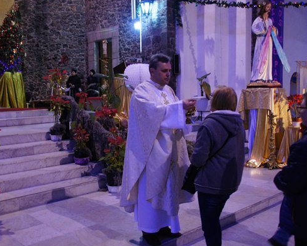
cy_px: 121
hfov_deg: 47.7
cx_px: 127
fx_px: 345
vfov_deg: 39.2
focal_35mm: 38
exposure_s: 1/40
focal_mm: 22
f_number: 4
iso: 1000
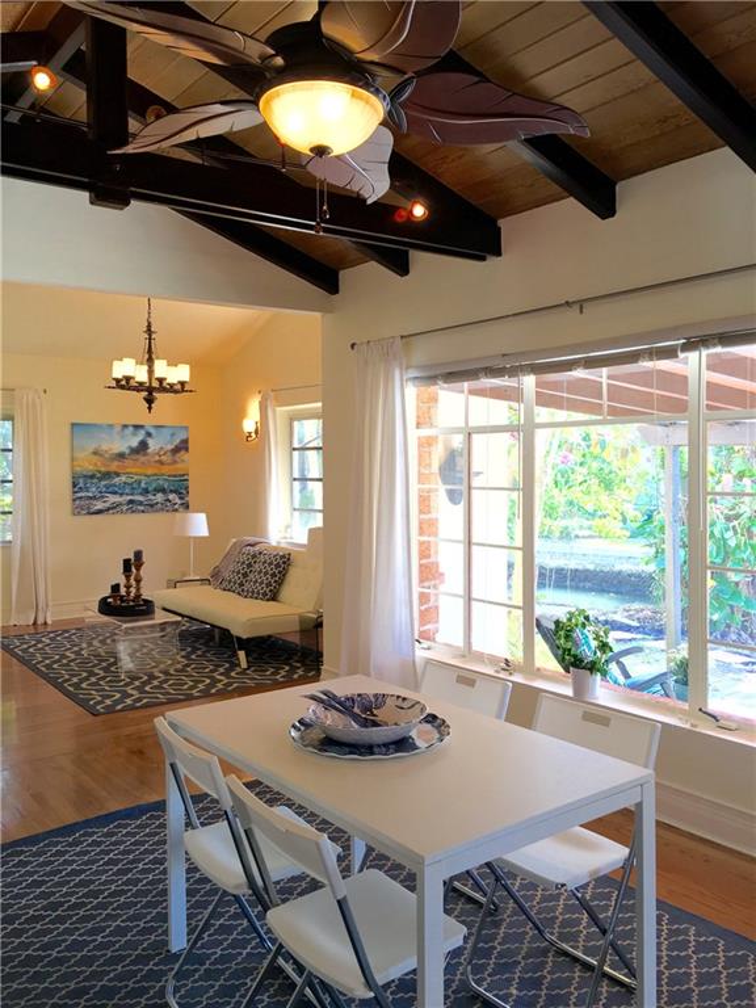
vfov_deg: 61.7
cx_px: 378
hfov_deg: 48.2
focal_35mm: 29
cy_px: 504
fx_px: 844
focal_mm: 4.15
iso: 32
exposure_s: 1/60
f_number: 2.2
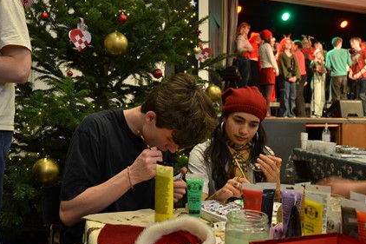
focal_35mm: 32
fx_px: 325
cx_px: 158
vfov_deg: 41.0
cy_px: 109
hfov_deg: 58.5
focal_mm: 18
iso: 450
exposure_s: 1/15
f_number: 3.5
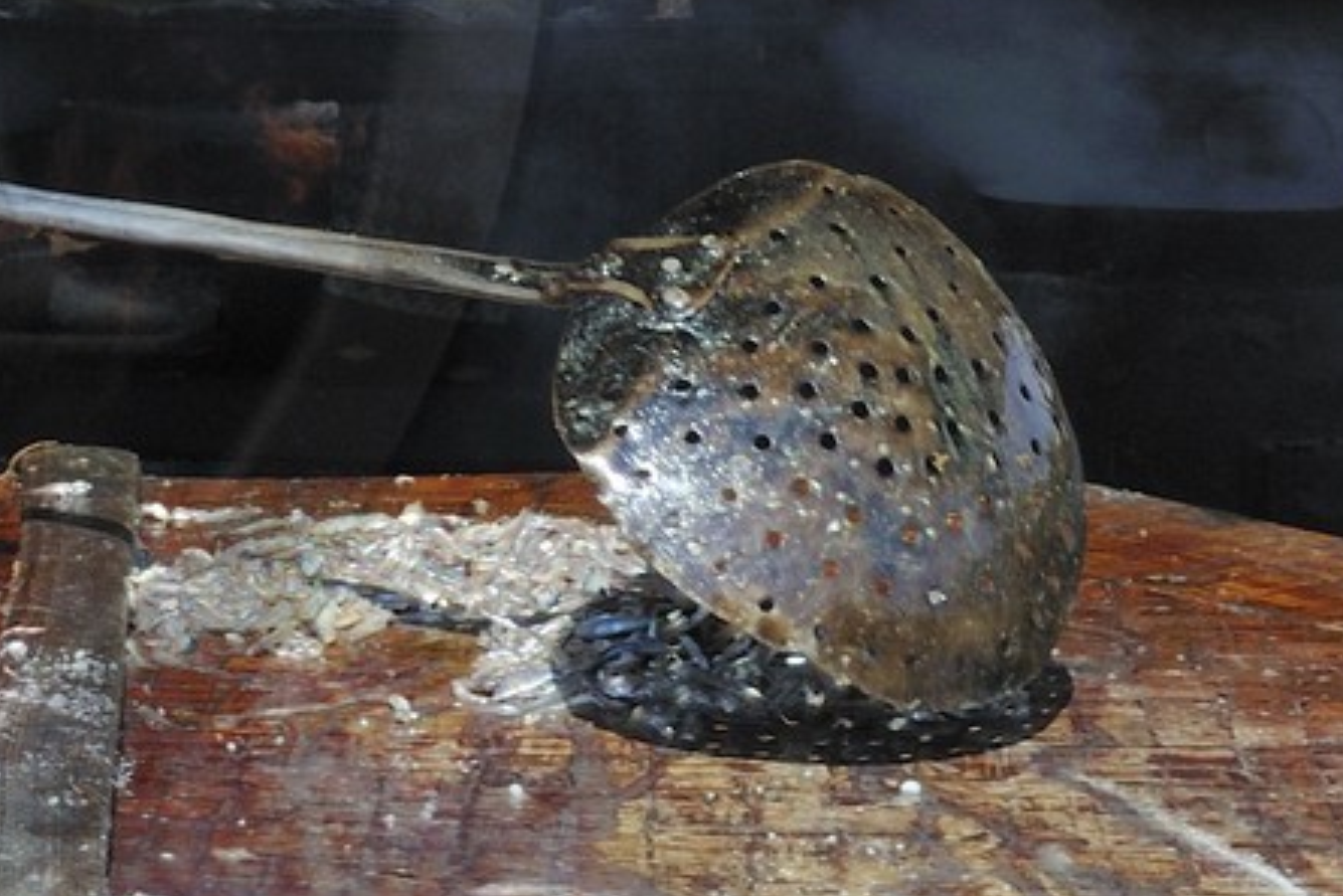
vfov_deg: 9.0
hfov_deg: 12.9
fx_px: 5635
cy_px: -157
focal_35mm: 151
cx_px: -697
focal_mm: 42
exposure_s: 1/160
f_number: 18
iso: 400
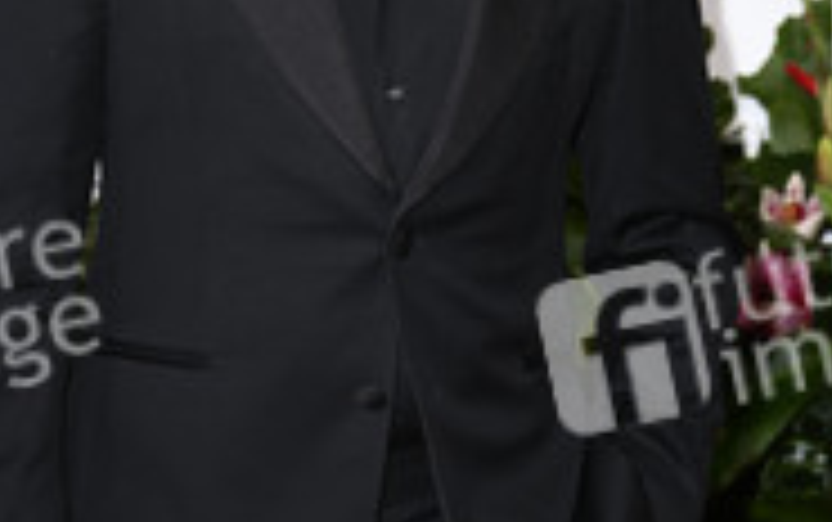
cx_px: 360
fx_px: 4244
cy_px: 104
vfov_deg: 7.0
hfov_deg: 11.2
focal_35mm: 187
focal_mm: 85
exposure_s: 1/250
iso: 500
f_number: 5.6
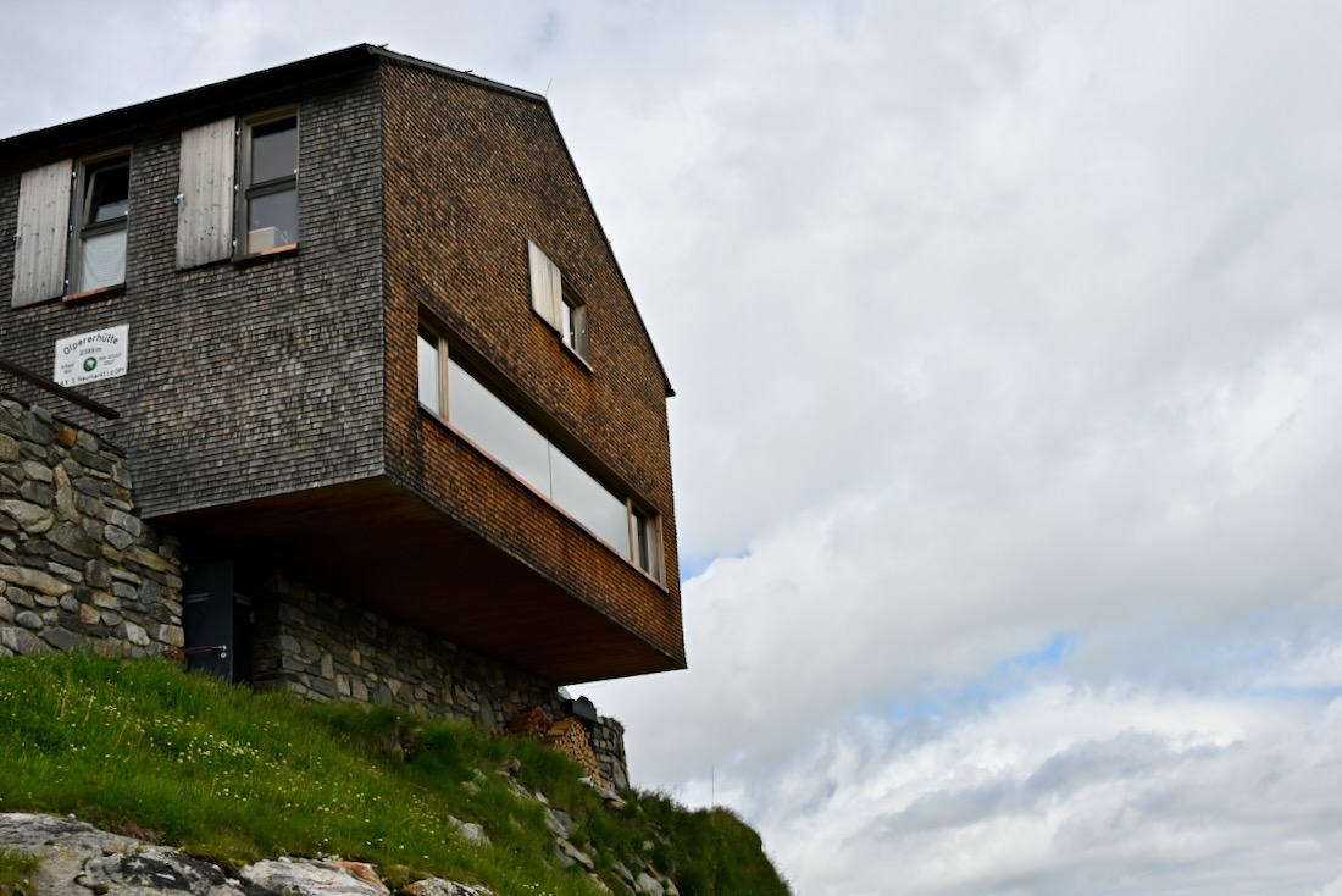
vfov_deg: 31.9
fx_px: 1566
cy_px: 448
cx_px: 671
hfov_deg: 46.4
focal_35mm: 42
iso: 140
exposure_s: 1/250
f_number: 11
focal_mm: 42
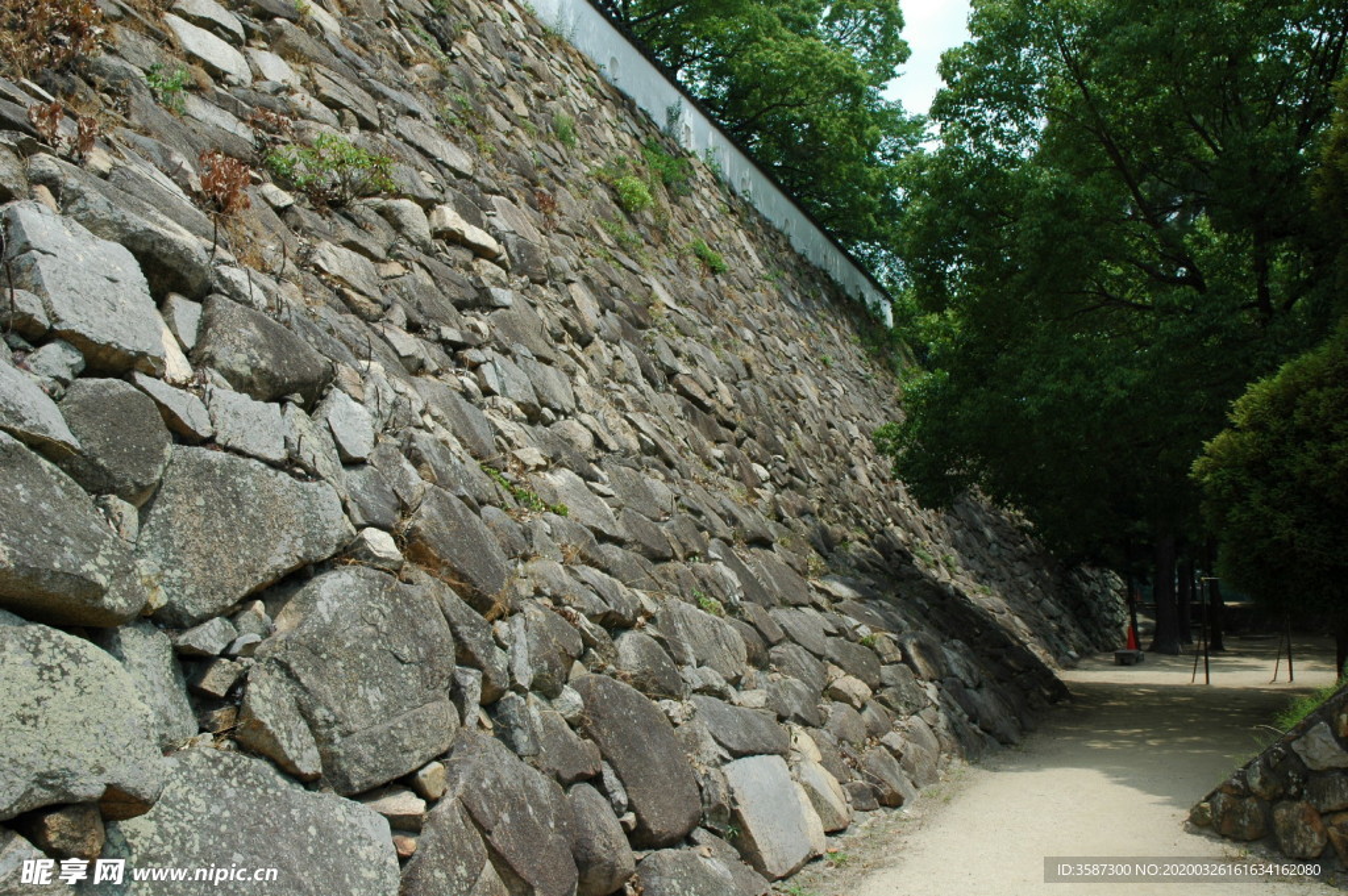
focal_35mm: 33
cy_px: 448
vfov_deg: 39.9
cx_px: 674
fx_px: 1235
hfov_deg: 57.3
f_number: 10
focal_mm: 22
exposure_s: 1/250
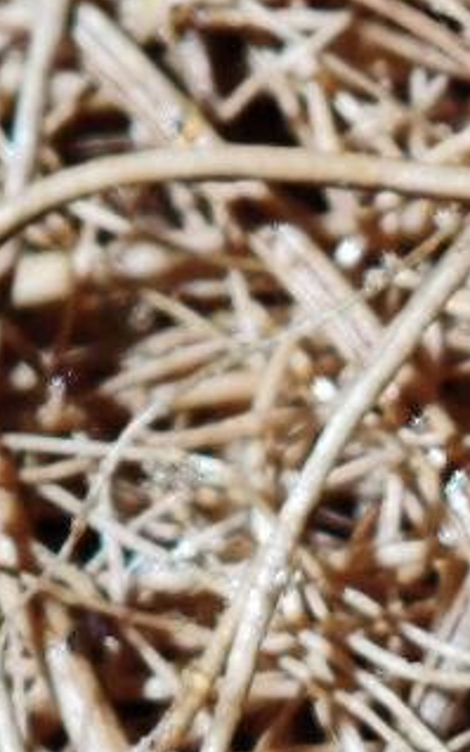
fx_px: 11180
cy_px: 1984
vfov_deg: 3.8
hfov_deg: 2.4
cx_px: 1467
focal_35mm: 546
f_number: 2
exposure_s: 1/100
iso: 200
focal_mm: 9
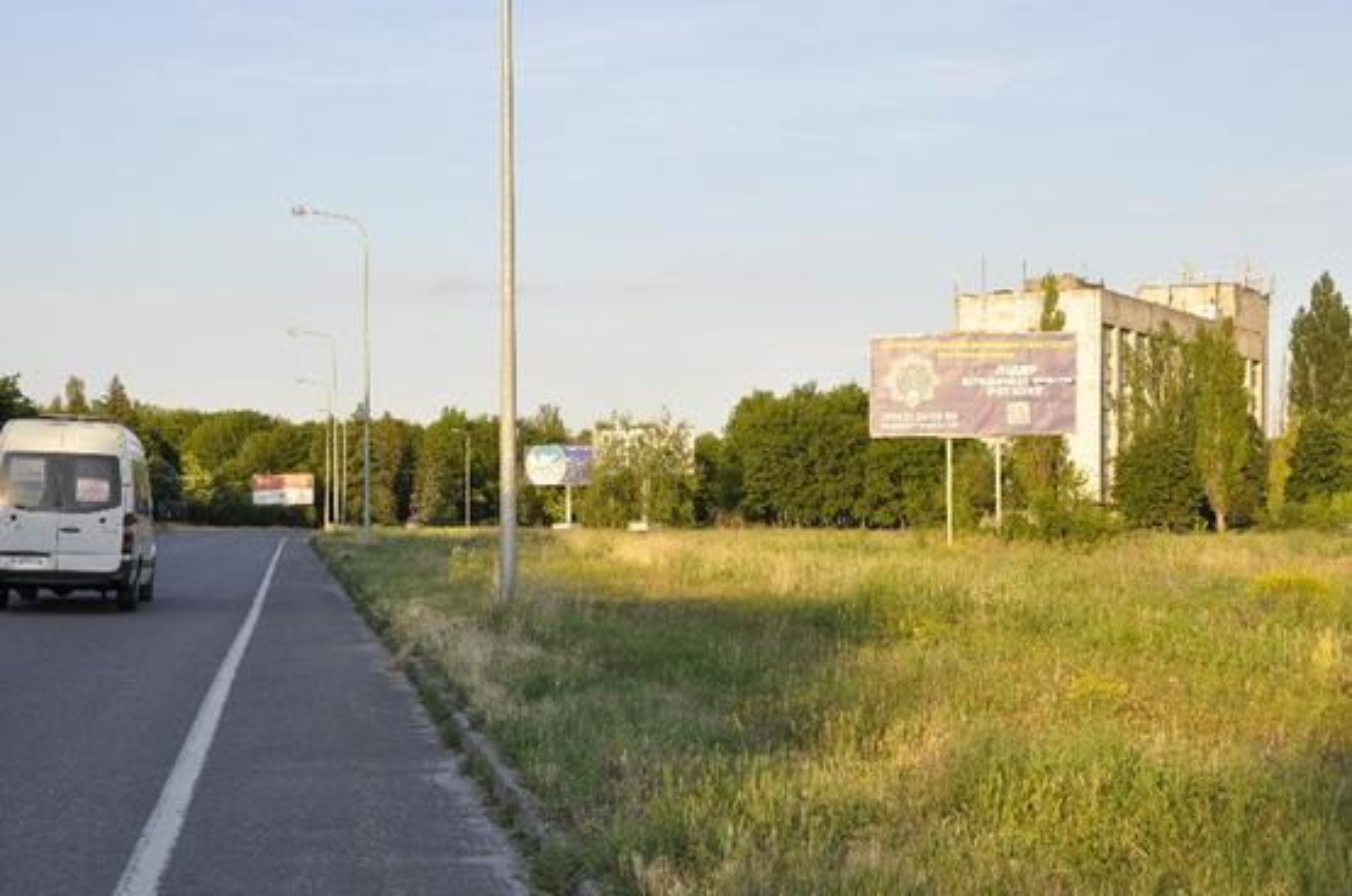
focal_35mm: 66
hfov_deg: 30.6
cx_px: 676
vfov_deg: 20.5
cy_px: 448
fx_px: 2474
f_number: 11
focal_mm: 44
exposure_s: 1/125
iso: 200
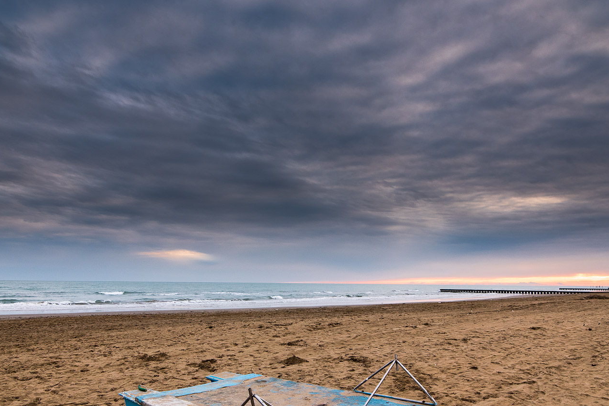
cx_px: 248
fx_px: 406
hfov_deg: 73.0
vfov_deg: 51.2
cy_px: 297
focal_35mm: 24
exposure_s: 1/100
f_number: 8
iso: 250
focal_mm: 16
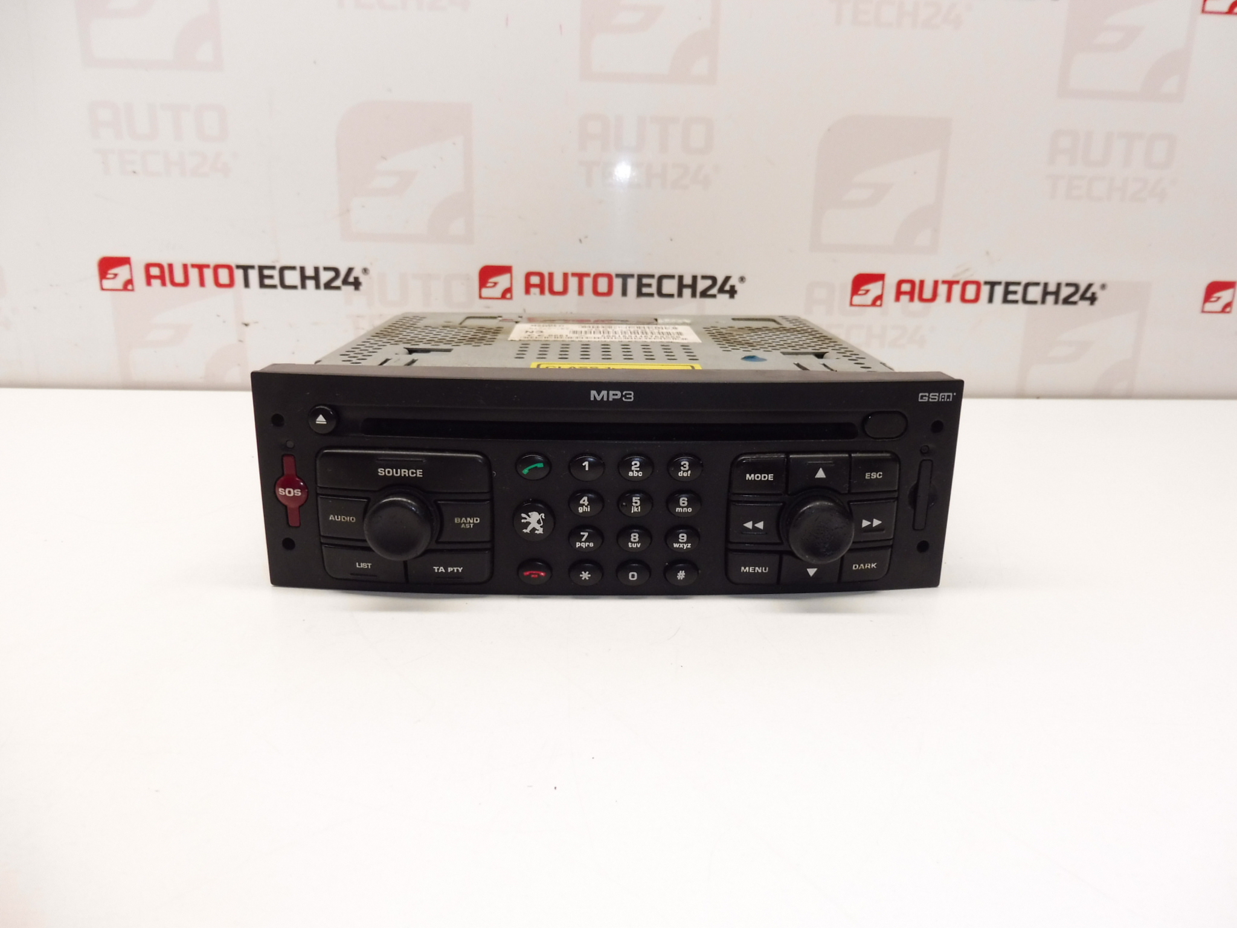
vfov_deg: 56.8
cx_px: 618
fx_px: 858
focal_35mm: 24
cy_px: 464
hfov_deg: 71.6
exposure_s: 1/60
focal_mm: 4.3
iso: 200
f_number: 3.5
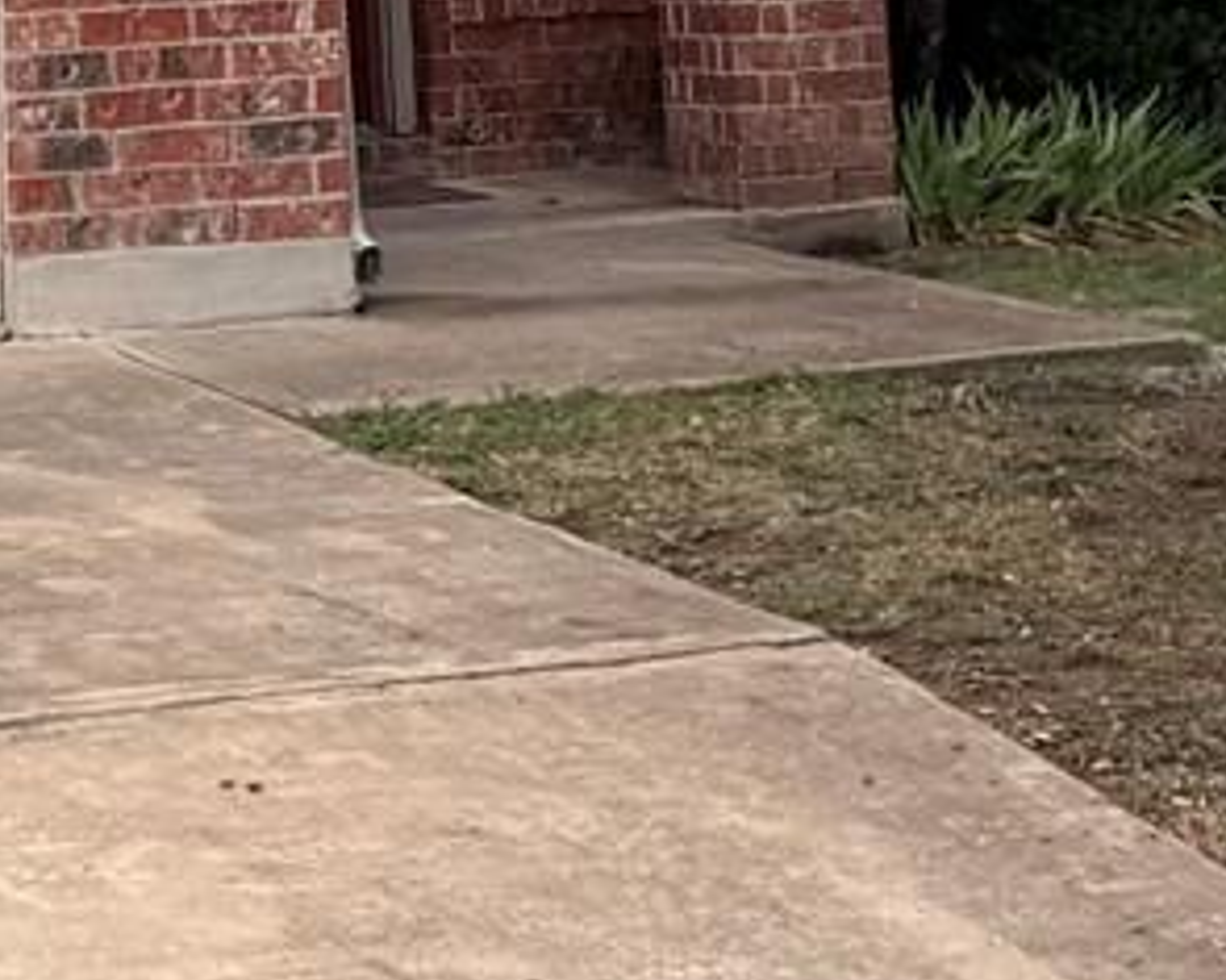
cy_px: -1022
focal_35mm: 163
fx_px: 5912
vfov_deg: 8.9
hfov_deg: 11.8
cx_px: 317
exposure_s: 1/577
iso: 80
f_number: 1.78
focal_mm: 6.76
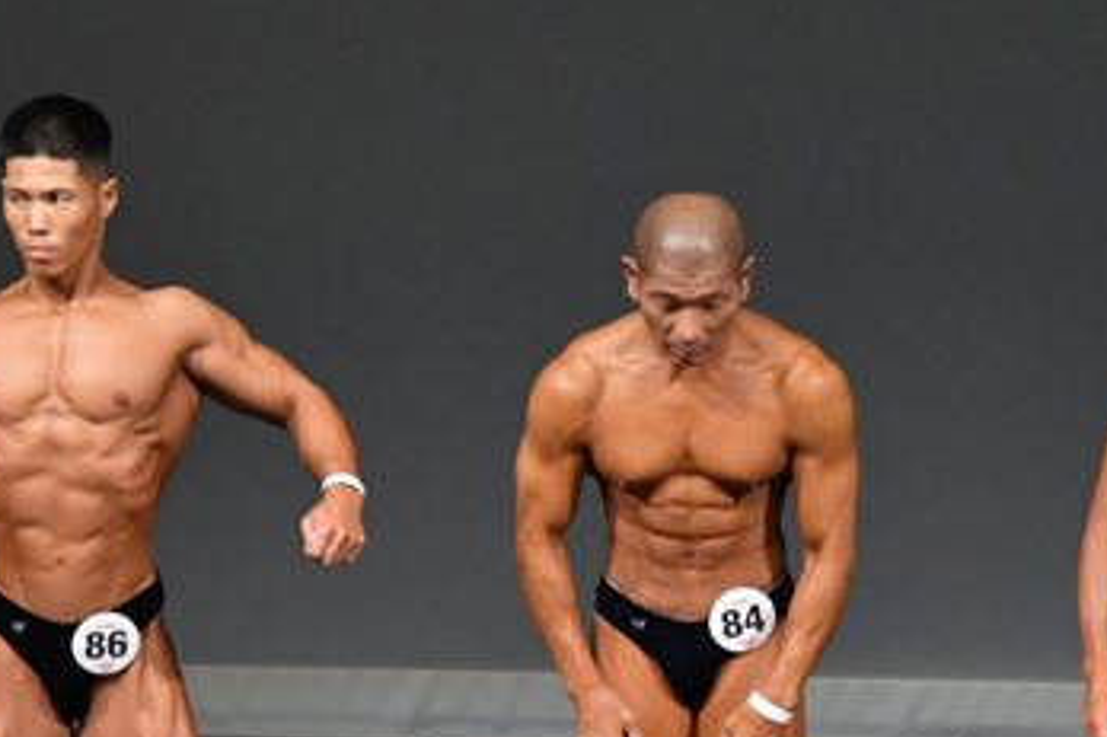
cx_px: 528
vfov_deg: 2.2
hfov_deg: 3.2
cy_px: 606
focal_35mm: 636
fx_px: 19547
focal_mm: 190
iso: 4000
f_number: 5.6
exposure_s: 1/400
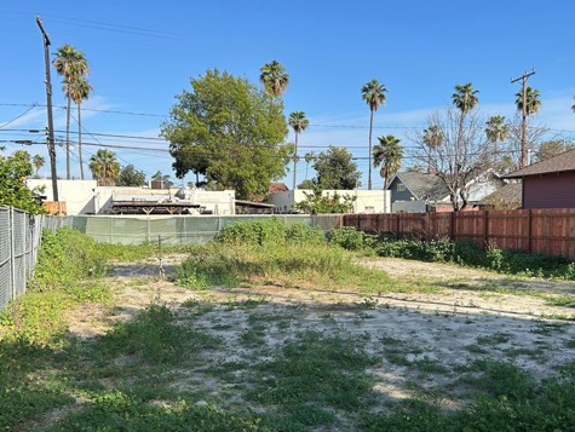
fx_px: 582
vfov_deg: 40.5
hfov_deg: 52.1
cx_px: 357
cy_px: 266
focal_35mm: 35
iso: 50
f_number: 1.5
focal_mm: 5.7
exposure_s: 1/2457
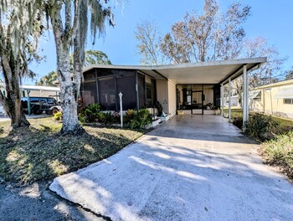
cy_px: 110
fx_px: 110
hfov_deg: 106.1
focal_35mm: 13
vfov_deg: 90.1
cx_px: 146
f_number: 2.2
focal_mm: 1.95
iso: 45
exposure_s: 1/1751
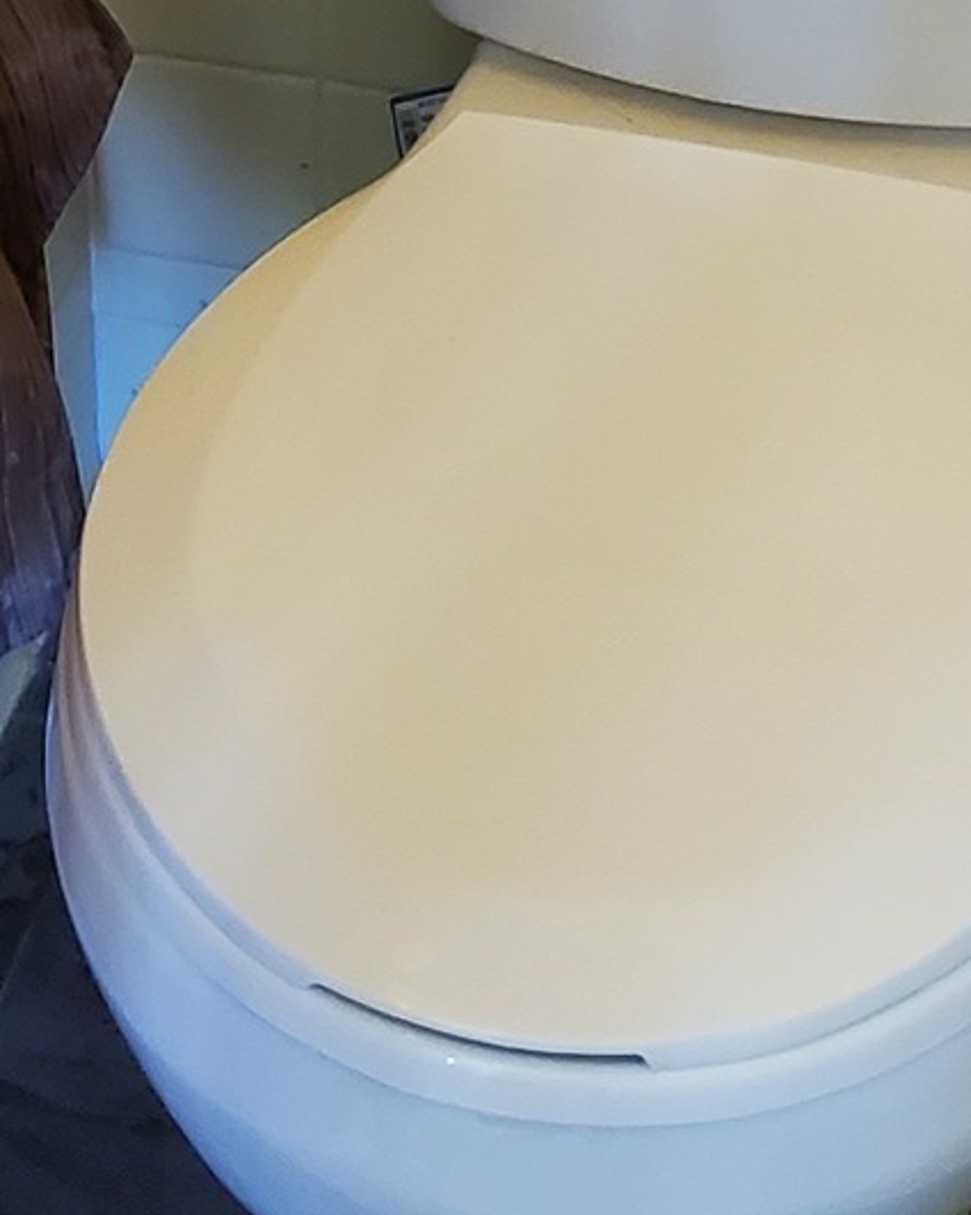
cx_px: 164
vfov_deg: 15.3
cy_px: -907
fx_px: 3955
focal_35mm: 110
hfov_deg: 13.9
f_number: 1.5
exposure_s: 1/40
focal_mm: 4.3
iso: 400
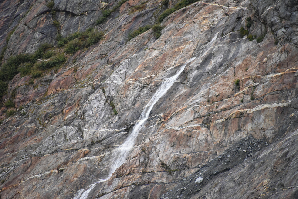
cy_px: 100
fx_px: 2484
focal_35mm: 300
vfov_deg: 4.6
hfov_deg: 6.9
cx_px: 149
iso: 3200
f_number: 5.6
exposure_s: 1/640
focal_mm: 300
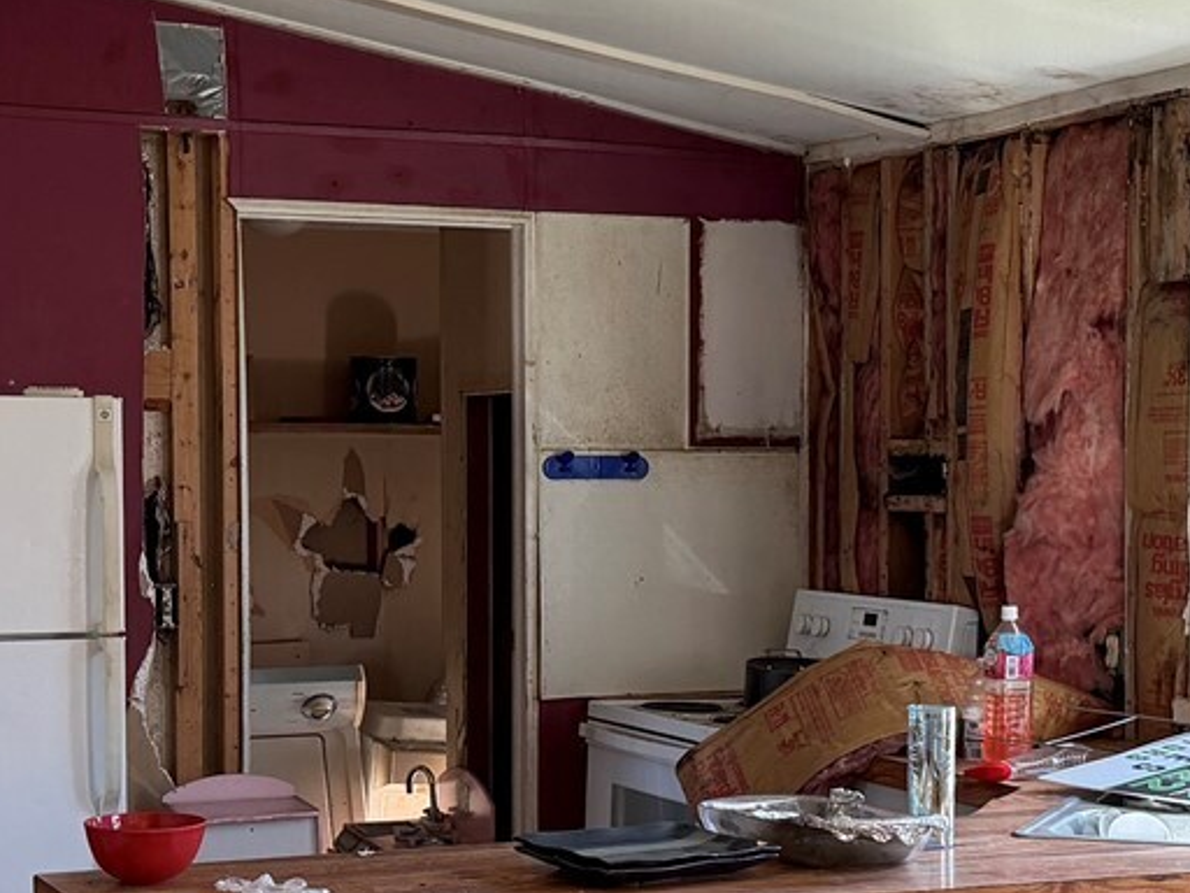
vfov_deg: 19.6
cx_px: 681
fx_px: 2578
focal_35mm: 75
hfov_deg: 26.0
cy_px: 565
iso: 200
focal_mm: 6.76
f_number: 1.78
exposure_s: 1/123
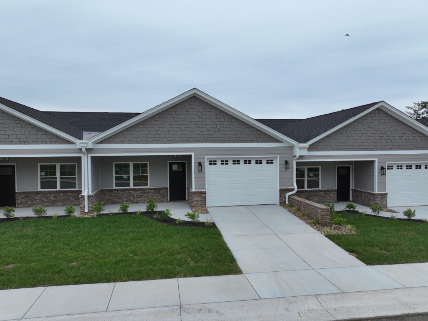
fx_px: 297
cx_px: 214
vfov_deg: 56.8
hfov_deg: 71.6
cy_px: 160
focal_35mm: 24
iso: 100
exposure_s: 1/800
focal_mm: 12.29
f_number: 2.8
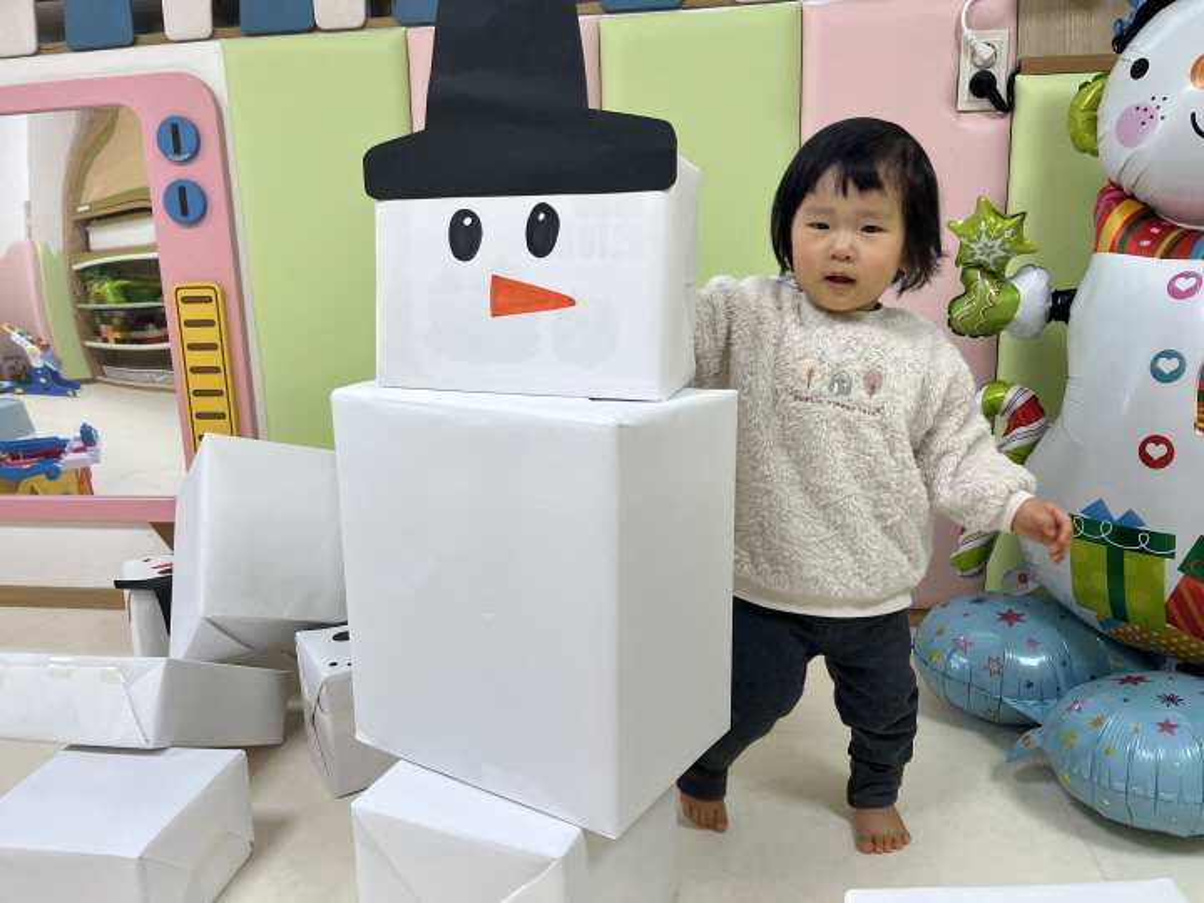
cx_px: 602
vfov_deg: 53.1
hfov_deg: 67.3
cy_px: 452
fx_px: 904
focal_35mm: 26
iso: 64
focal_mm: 5.1
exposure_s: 1/120
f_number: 1.6
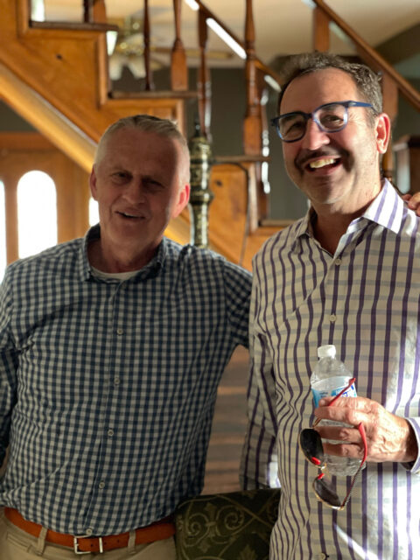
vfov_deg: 30.3
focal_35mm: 64
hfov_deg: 22.9
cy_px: 280
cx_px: 210
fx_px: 1035
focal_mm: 7.5
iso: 400
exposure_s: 1/17
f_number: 2.2
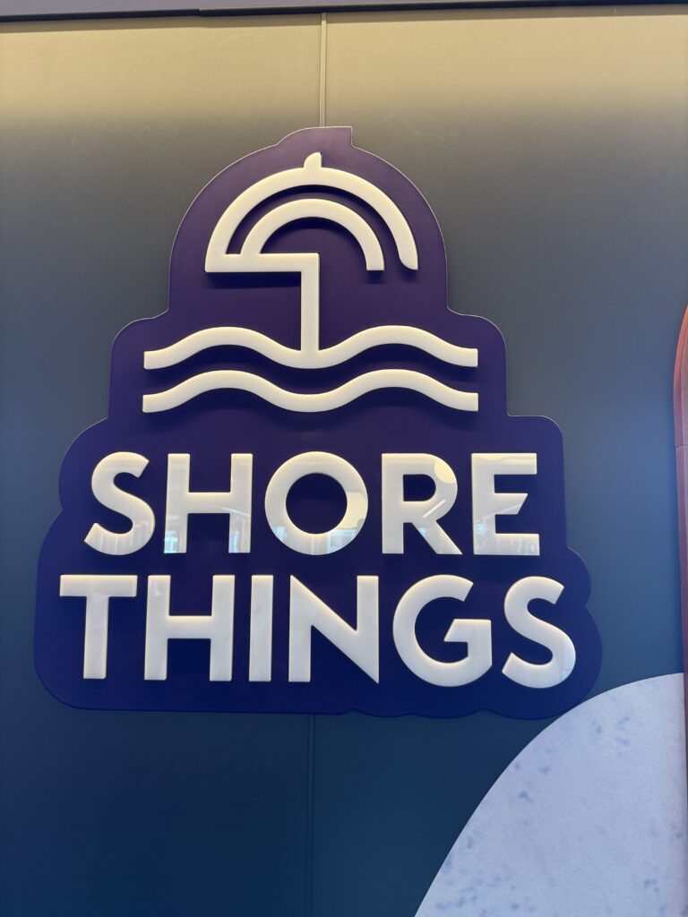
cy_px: 458
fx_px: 636
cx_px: 344
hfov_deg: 56.8
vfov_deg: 71.6
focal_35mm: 24
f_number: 1.78
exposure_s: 1/84
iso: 200
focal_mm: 6.76
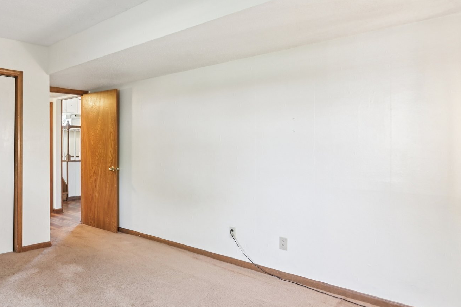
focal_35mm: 25
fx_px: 320
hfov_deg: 67.0
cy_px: 147
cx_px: 115
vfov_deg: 51.3
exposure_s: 1/10
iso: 400
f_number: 8
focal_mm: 16
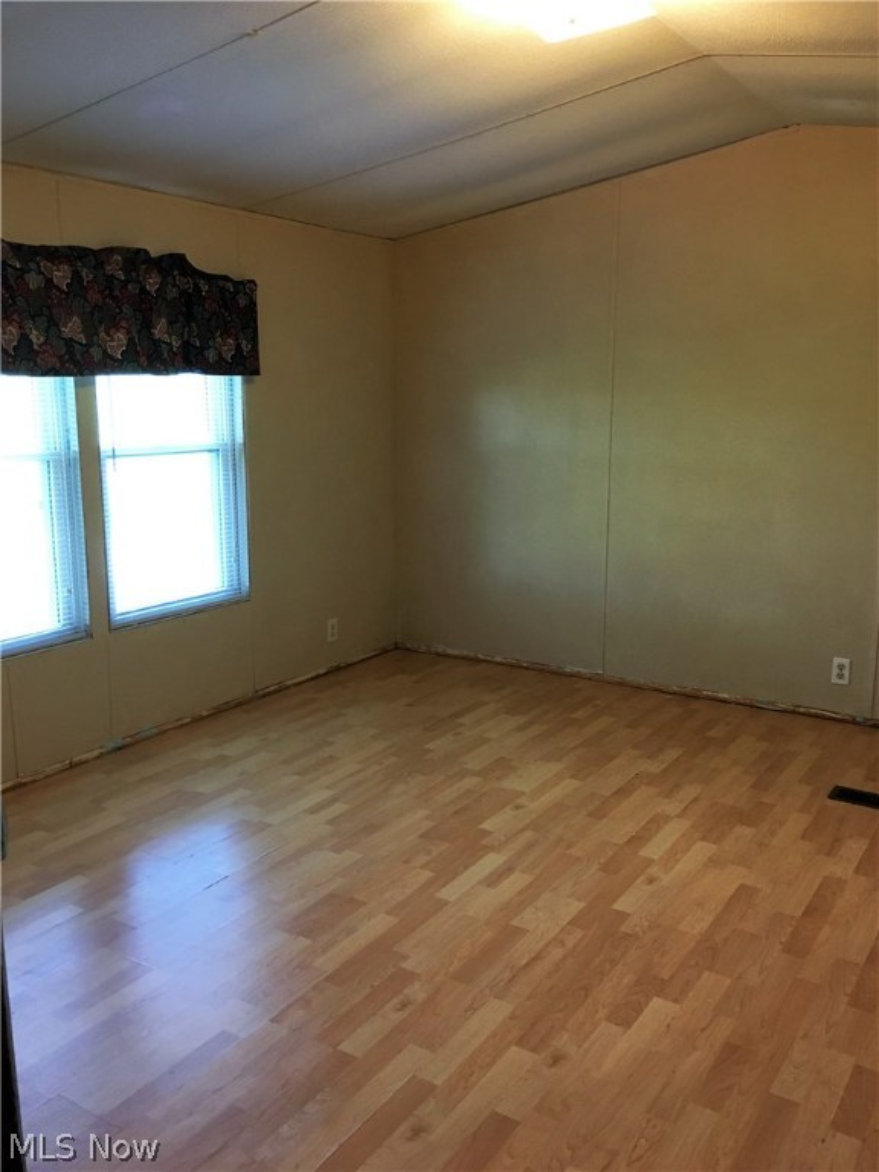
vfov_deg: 61.7
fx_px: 982
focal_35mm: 29
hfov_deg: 48.2
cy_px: 586
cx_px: 440
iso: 100
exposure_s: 1/30
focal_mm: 4.15
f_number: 2.2
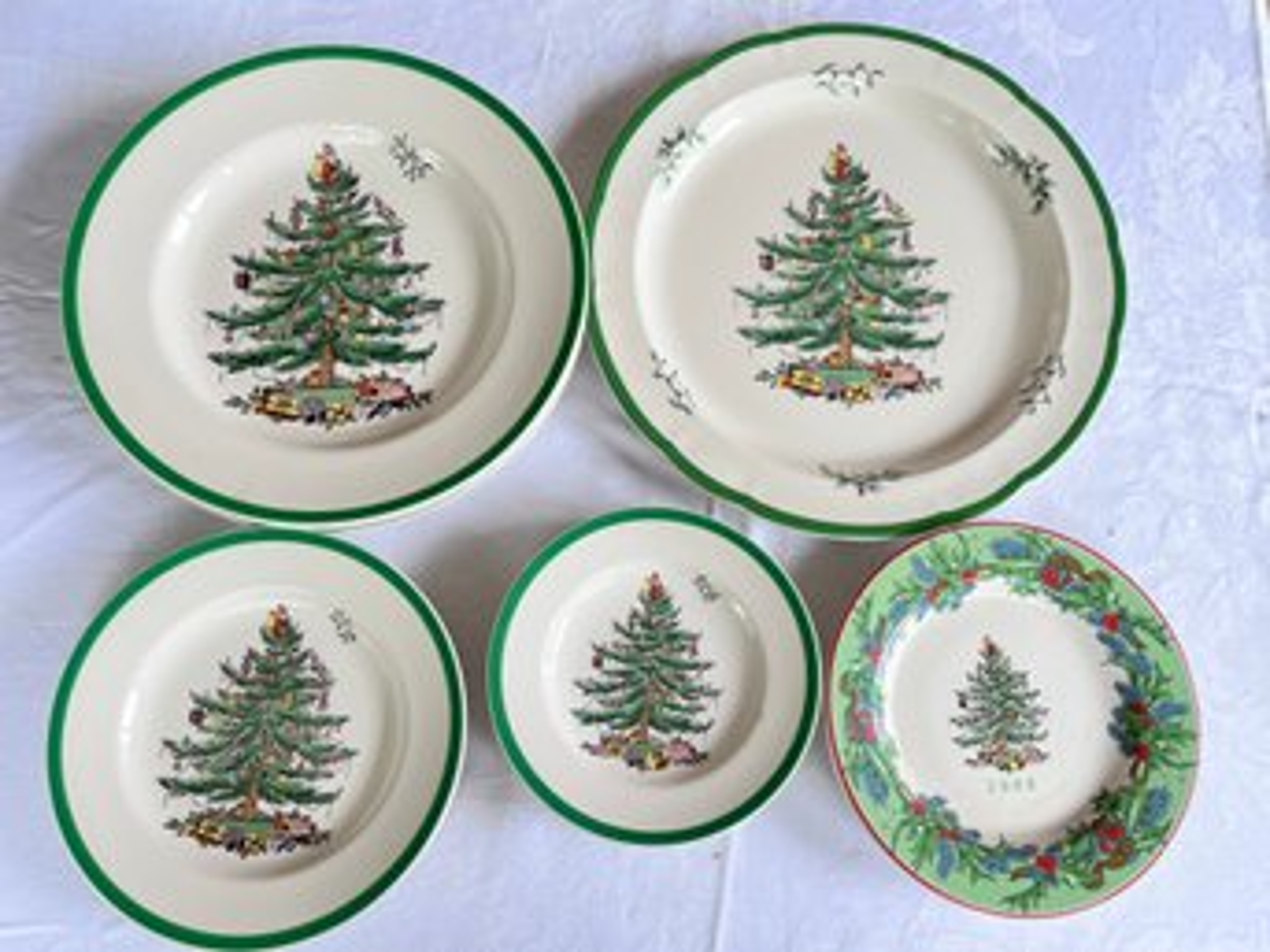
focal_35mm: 26
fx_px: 954
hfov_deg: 67.3
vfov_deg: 53.0
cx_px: 635
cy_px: 476
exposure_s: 1/121
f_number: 1.6
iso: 80
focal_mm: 5.1
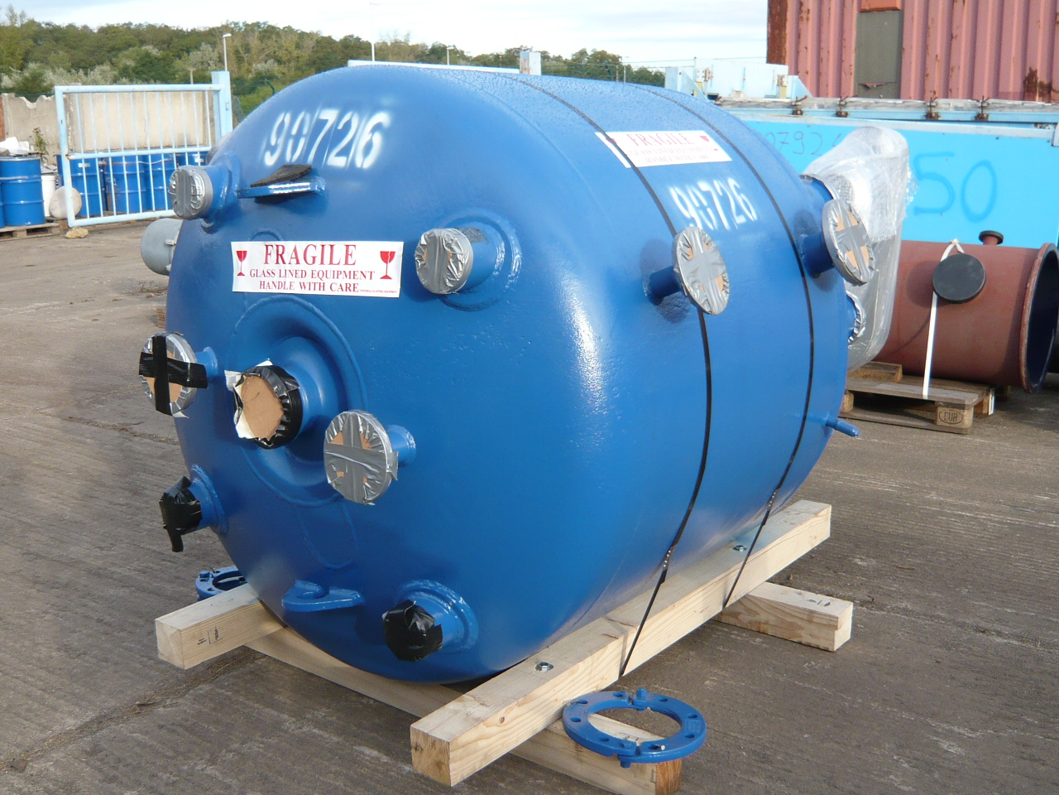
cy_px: 398
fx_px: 1101
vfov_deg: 39.7
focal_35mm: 36
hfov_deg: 51.4
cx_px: 530
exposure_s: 1/320
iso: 100
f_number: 2.8
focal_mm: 4.6
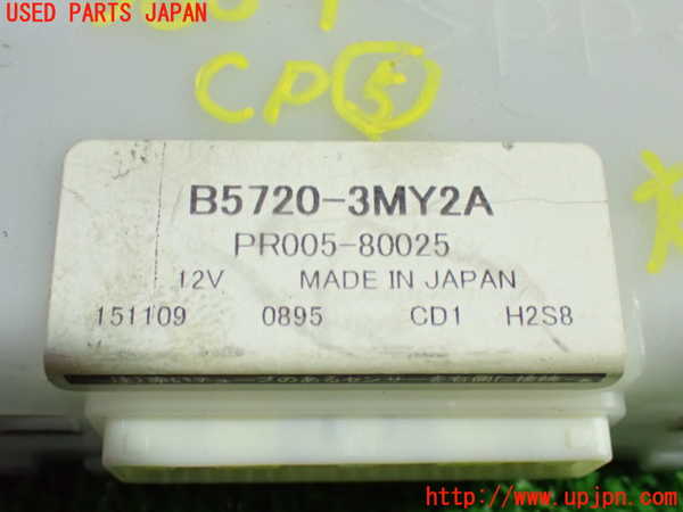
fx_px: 927
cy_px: 256
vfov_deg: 30.9
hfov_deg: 40.4
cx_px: 342
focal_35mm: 47
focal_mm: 8.4
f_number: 3.1
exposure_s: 1/50
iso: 1250
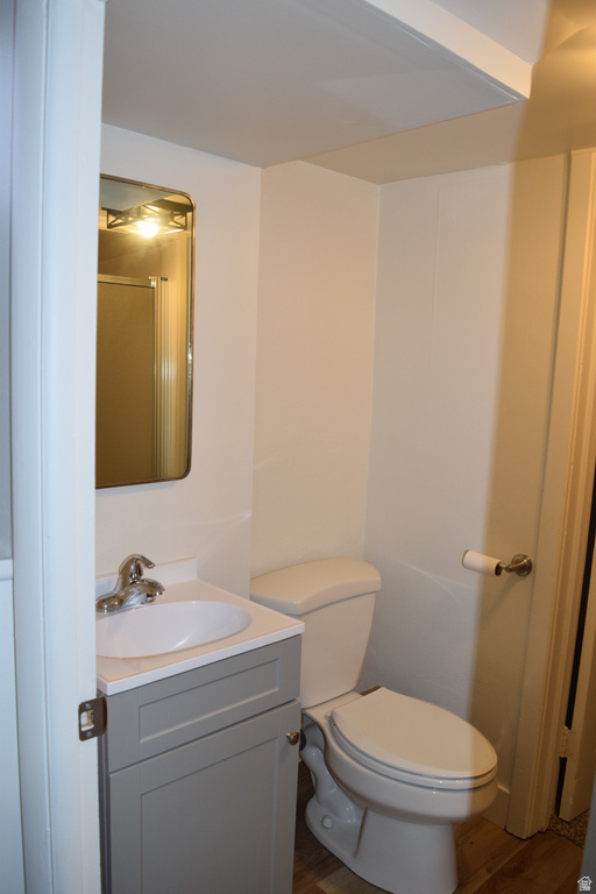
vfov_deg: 67.4
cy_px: 447
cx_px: 298
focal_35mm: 27
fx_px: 670
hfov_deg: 47.9
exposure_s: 1/125
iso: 800
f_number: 5.6
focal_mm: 18
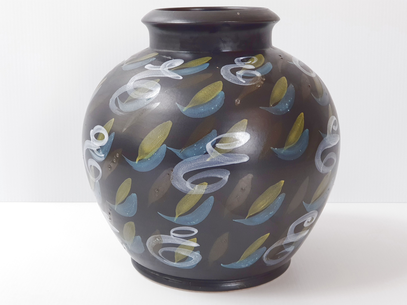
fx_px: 611
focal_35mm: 52
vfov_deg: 28.0
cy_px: 152
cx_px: 204
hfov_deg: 36.8
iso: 160
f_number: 2.4
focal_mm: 6
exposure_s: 1/33
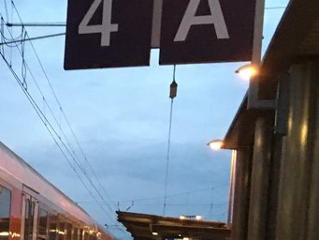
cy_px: 319
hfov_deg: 16.7
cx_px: -218
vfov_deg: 13.9
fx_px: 940
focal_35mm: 102
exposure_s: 1/25
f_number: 2.2
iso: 250
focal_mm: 4.15
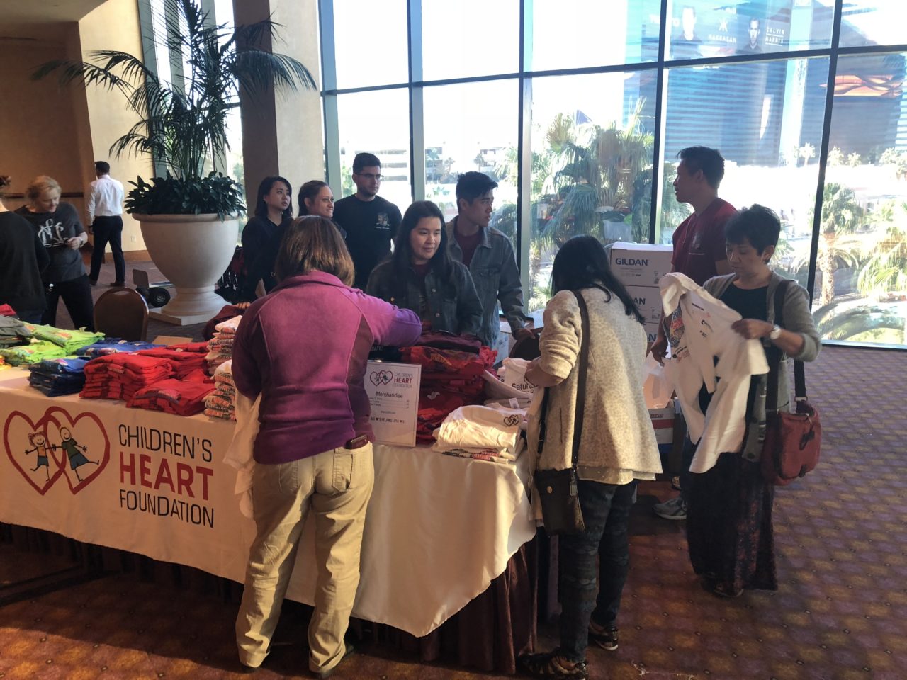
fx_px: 760
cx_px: 454
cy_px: 340
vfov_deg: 48.2
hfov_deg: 61.7
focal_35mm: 29
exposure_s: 1/15
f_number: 1.8
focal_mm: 3.99
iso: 40
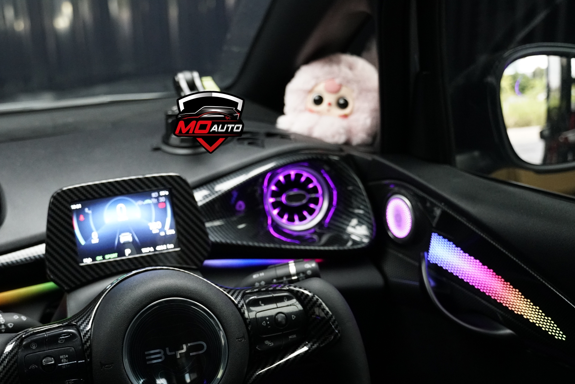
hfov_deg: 38.4
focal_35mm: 51
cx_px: 190
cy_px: 236
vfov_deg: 26.4
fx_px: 815
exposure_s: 1/60
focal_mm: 38
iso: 5000
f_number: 4
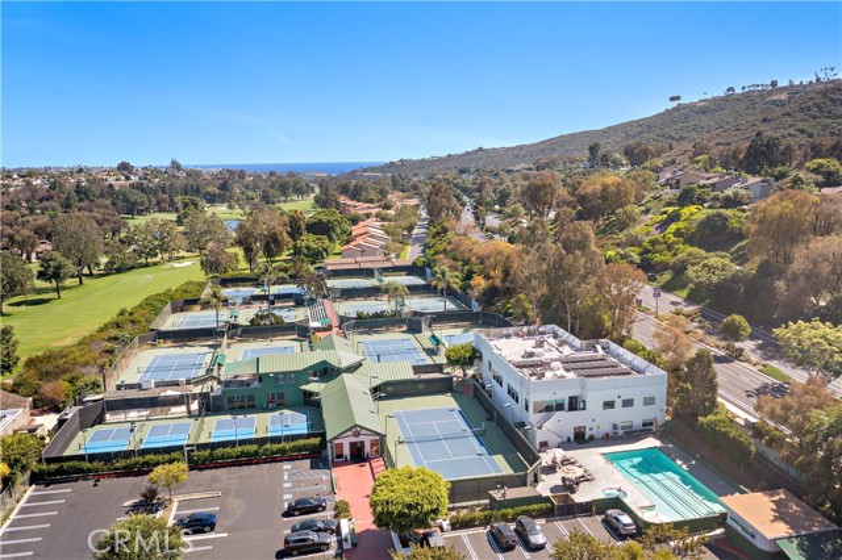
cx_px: 421
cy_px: 280
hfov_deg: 65.5
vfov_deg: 46.4
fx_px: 655
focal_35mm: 28
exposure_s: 1/1000
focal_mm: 10.26
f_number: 2.8
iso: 100
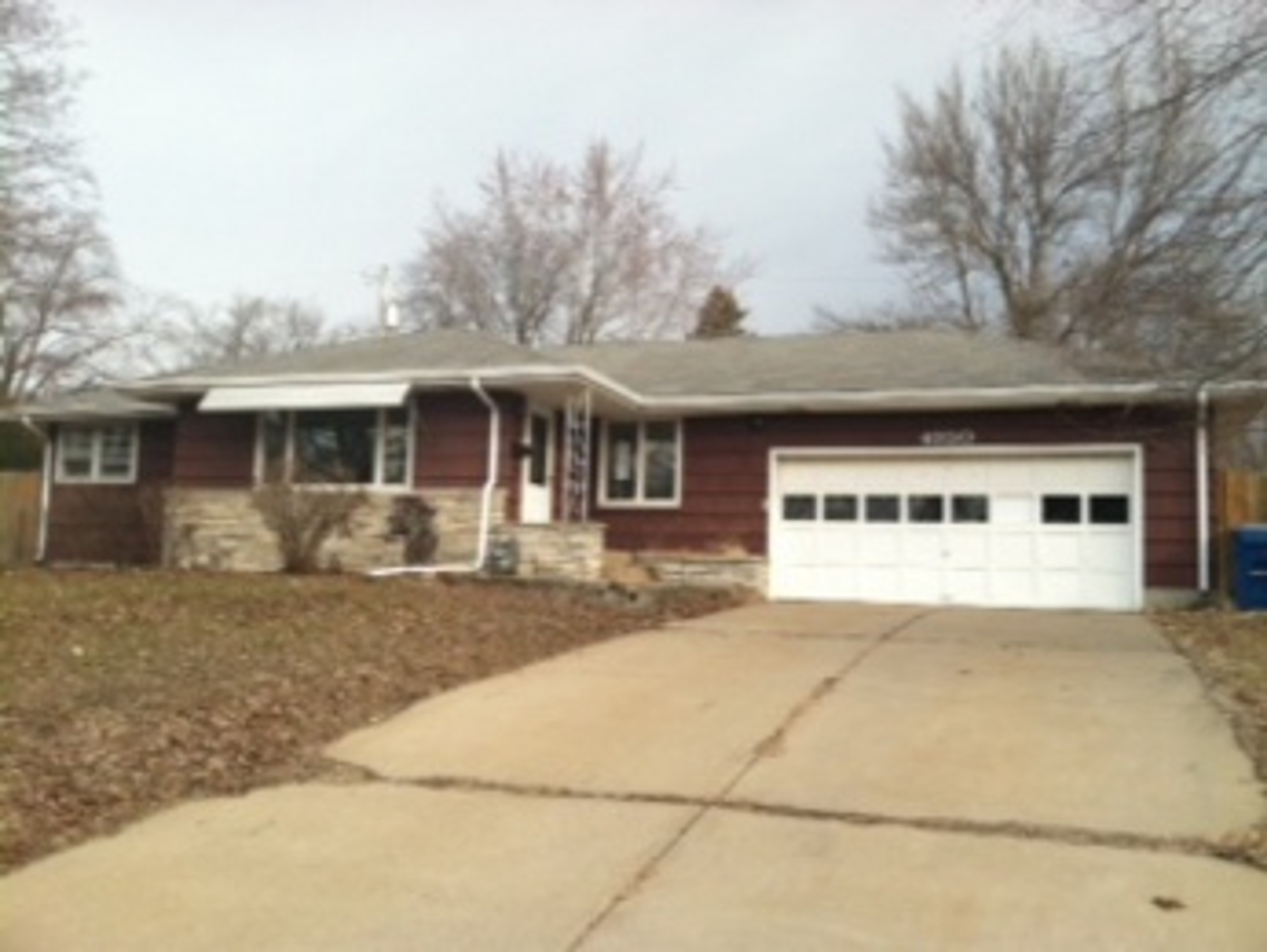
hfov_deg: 52.6
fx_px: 1282
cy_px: 476
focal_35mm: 35
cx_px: 634
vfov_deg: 40.7
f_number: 2.8
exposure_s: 1/273
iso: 80
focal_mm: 3.85
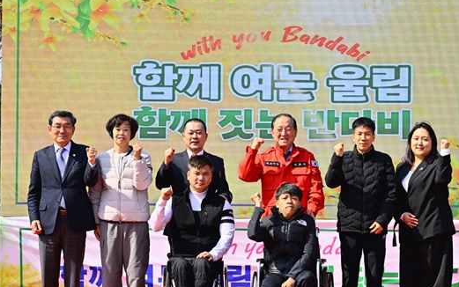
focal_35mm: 89
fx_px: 1114
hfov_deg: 23.3
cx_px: 241
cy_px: 185
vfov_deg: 14.7
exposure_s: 1/1000
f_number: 5
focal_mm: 70
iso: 100
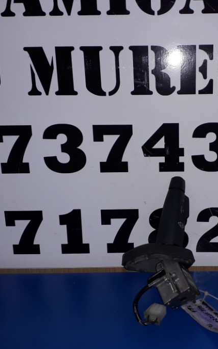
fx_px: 399
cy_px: 157
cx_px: 165
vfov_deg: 47.1
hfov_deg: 30.0
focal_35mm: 42
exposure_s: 1/100
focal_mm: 3.6
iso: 64
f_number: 1.9
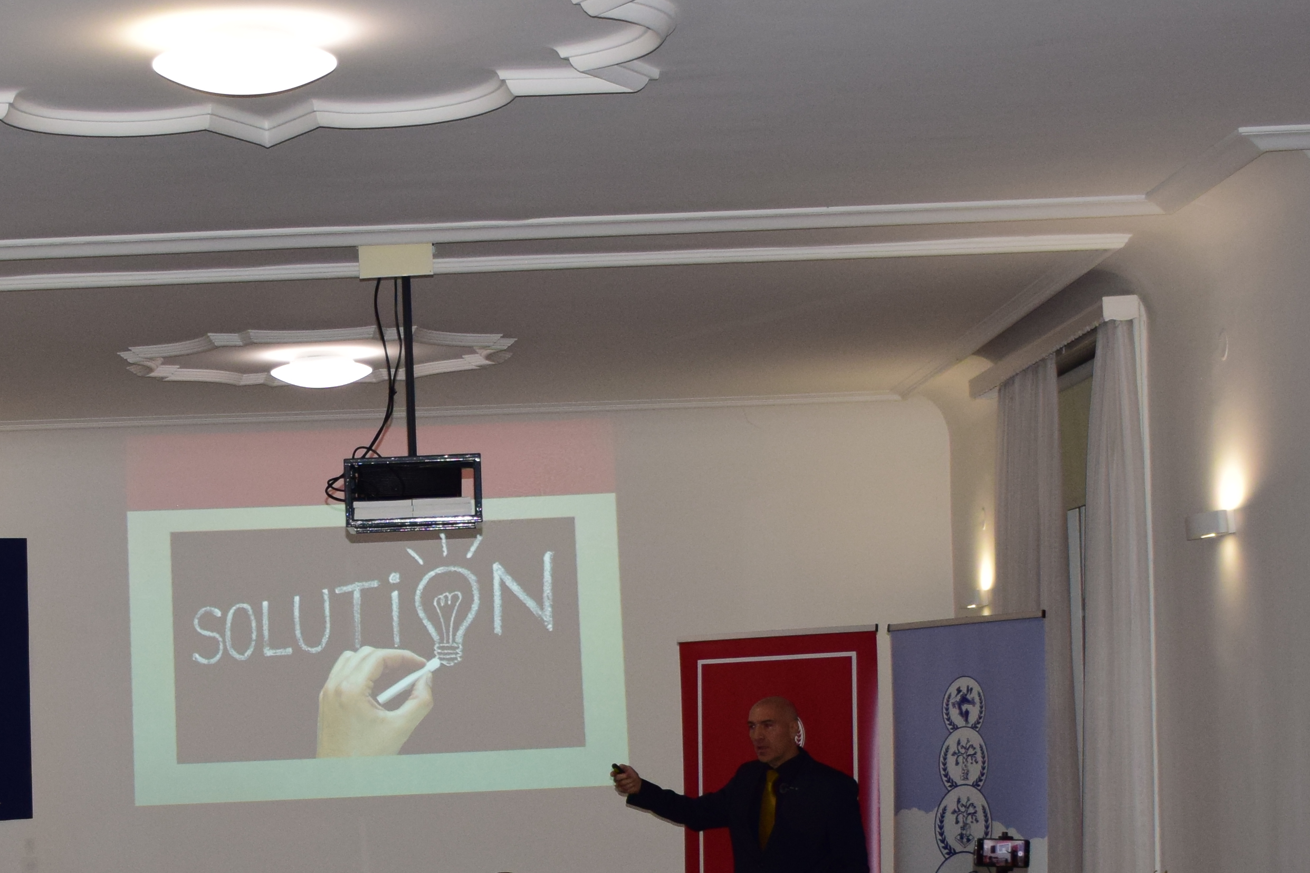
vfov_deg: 15.5
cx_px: 283
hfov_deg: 23.1
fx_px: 3165
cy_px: 805
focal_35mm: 87
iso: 640
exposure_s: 1/125
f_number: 3.8
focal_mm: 24
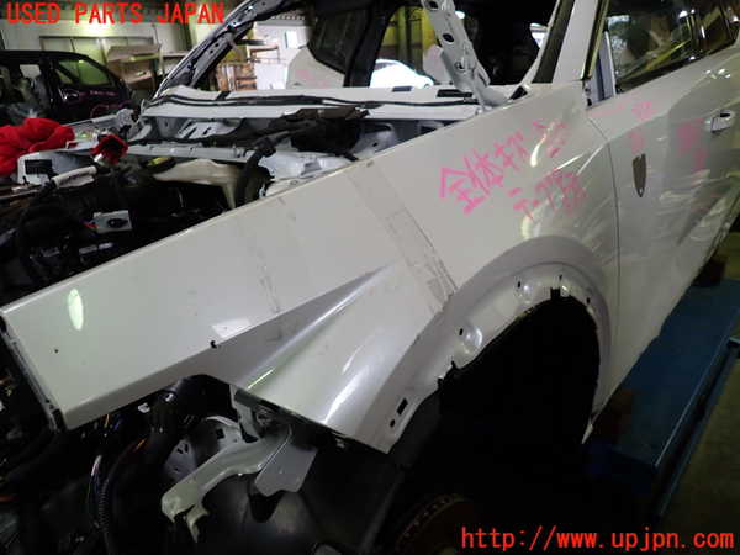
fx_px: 534
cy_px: 278
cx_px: 370
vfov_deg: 54.9
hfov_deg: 69.4
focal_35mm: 25
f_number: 2
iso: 200
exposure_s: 1/60
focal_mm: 4.5
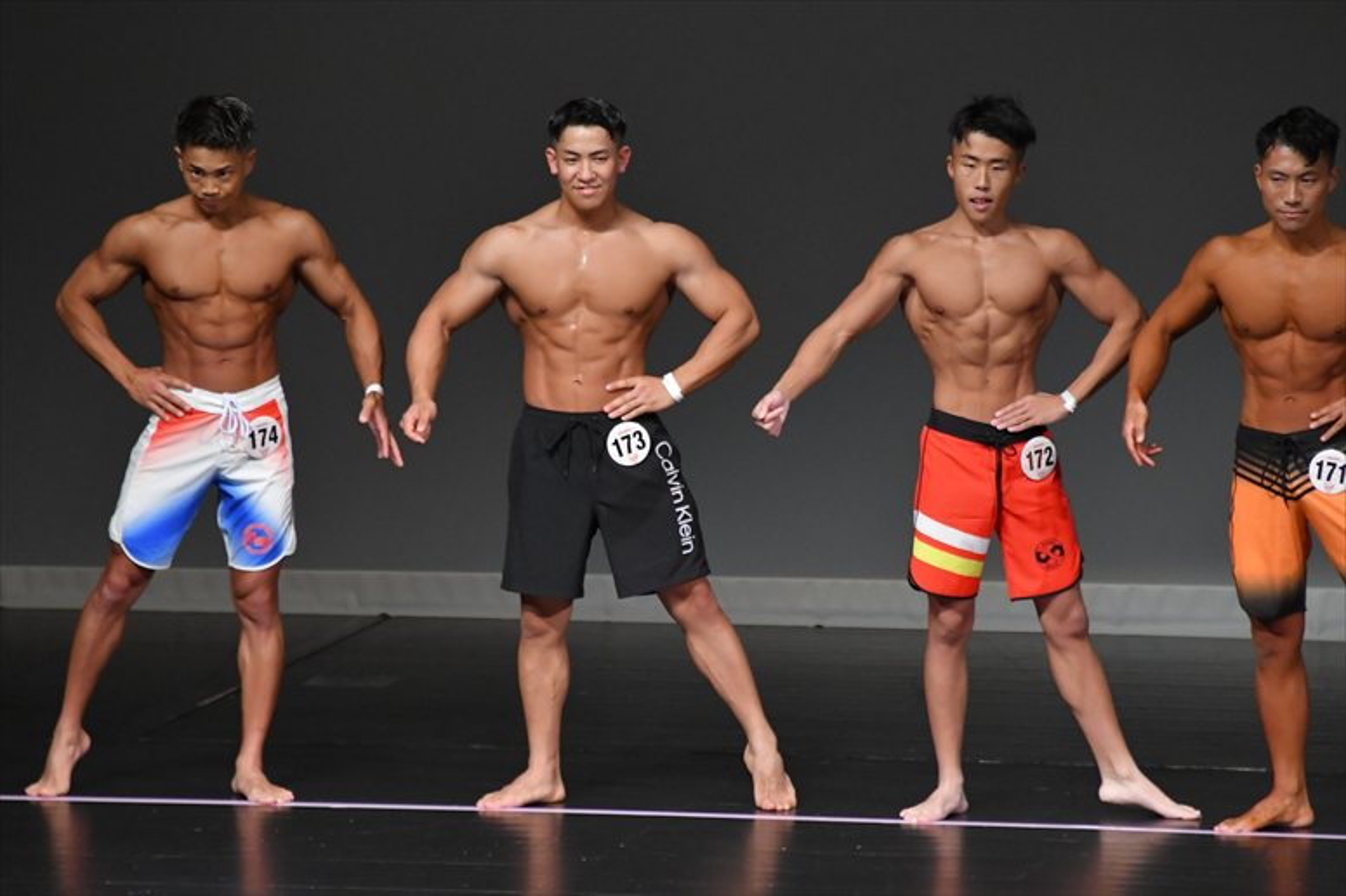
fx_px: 14014
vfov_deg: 3.7
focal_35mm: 375
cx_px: 673
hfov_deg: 5.5
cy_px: 448
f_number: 5.6
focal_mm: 250
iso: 4000
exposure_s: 1/400
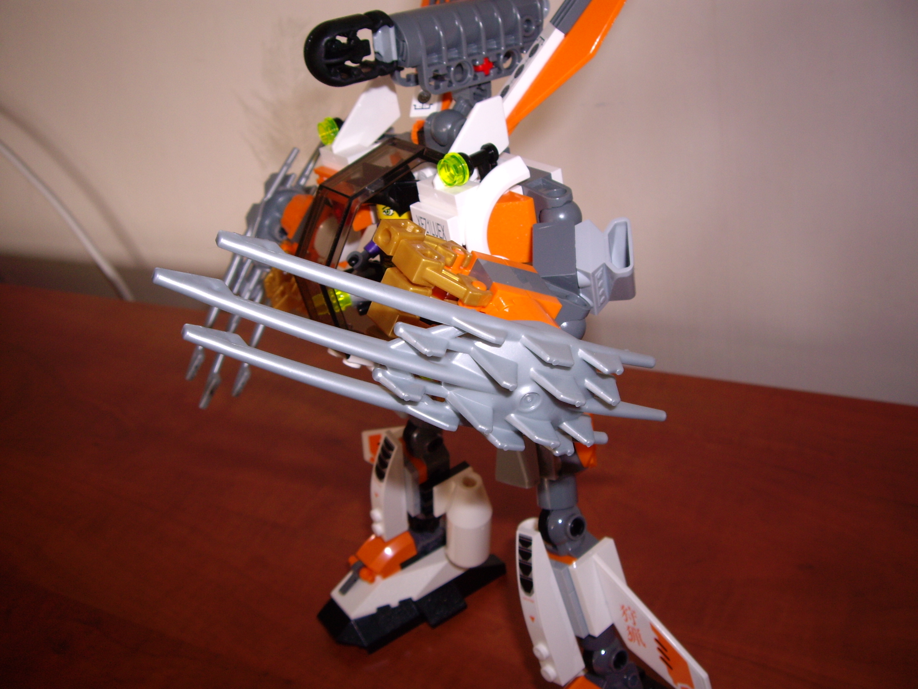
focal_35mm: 38
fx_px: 1008
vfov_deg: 37.7
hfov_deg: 49.0
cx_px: 459
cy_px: 344
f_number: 4.3
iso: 64
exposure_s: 1/40
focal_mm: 6.2
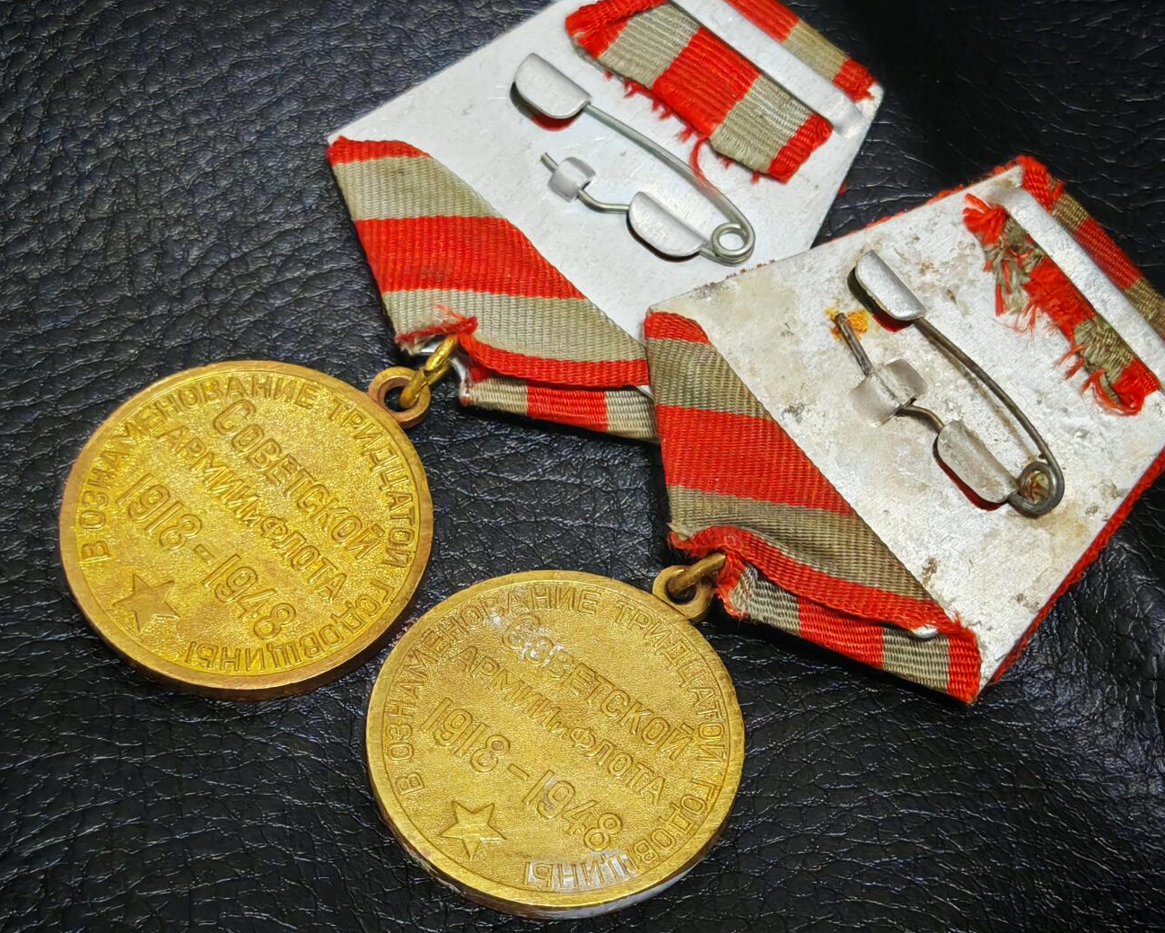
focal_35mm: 100
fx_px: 3449
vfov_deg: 15.4
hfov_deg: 19.2
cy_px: 469
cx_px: 618
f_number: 1.6
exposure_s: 1/50
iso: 500
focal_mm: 7.62
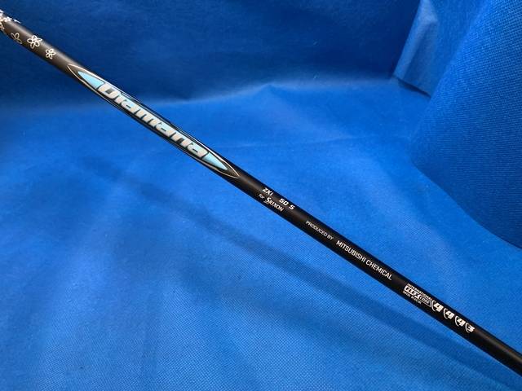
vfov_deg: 53.1
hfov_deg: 67.3
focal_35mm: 26
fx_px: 392
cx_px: 261
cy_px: 196
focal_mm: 4.25
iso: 125
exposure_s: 1/60
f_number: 1.8
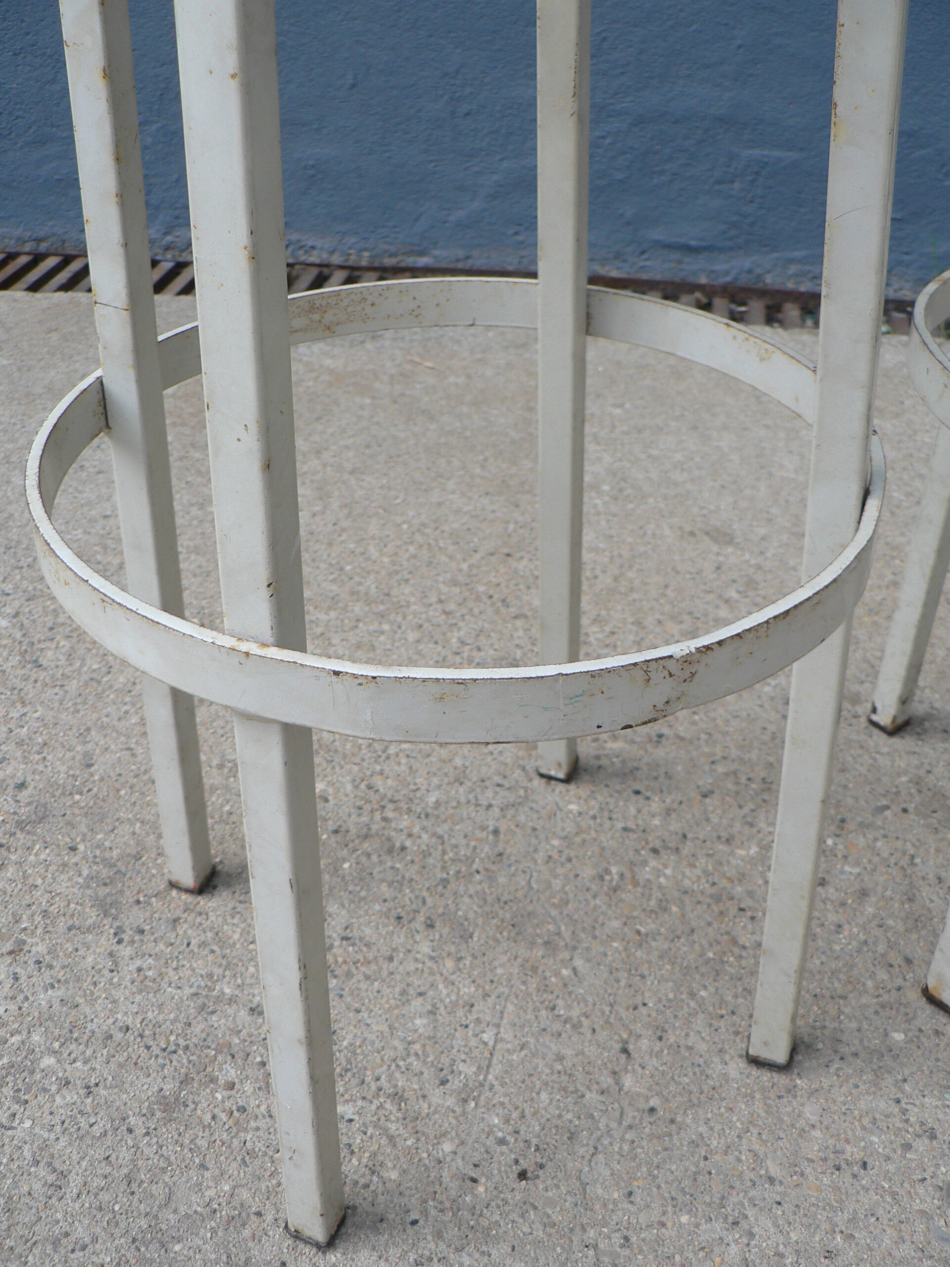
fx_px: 1317
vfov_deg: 51.4
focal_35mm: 36
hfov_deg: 39.7
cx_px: 475
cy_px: 634
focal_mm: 6
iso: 80
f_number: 2.8
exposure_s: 1/250
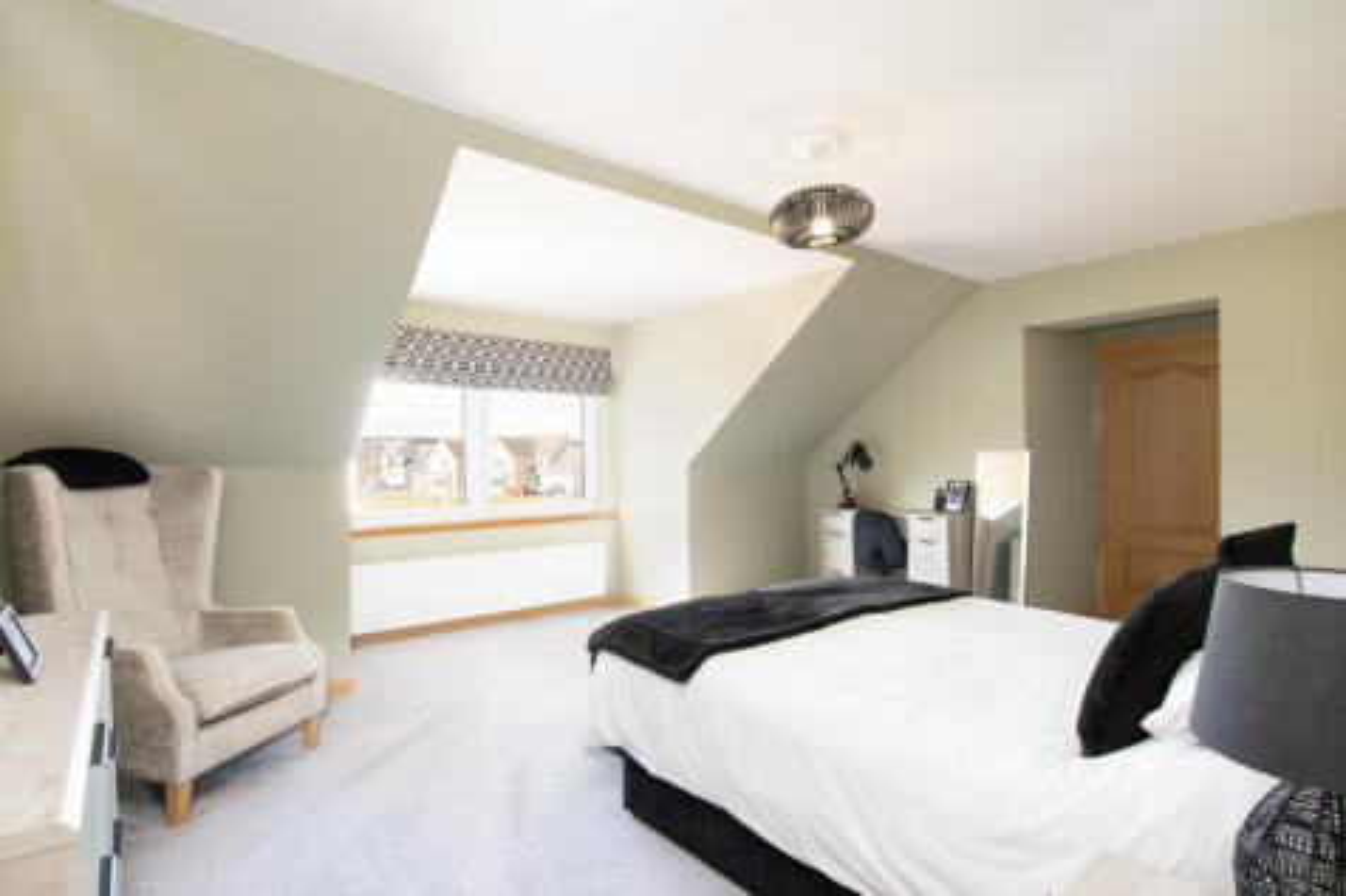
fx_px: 635
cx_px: 673
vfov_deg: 70.4
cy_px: 448
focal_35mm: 17
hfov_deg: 93.3
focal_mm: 11.5
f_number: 8
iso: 250
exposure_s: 1/4
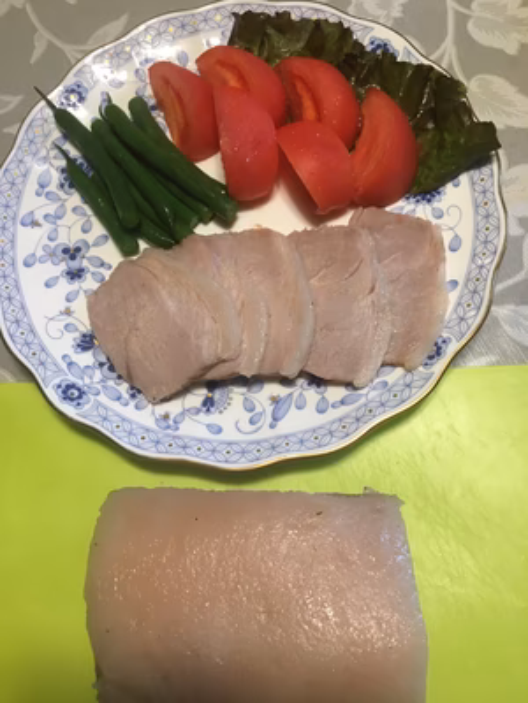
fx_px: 590
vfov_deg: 61.7
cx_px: 264
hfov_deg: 48.2
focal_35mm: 29
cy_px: 352
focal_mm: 4.15
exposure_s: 1/33
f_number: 2.2
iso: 50
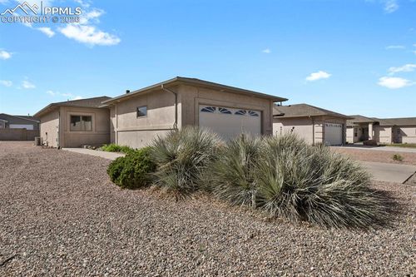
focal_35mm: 20
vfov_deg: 61.9
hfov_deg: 84.0
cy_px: 138
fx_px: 231
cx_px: 208
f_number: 8
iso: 250
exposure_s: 1/200
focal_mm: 20
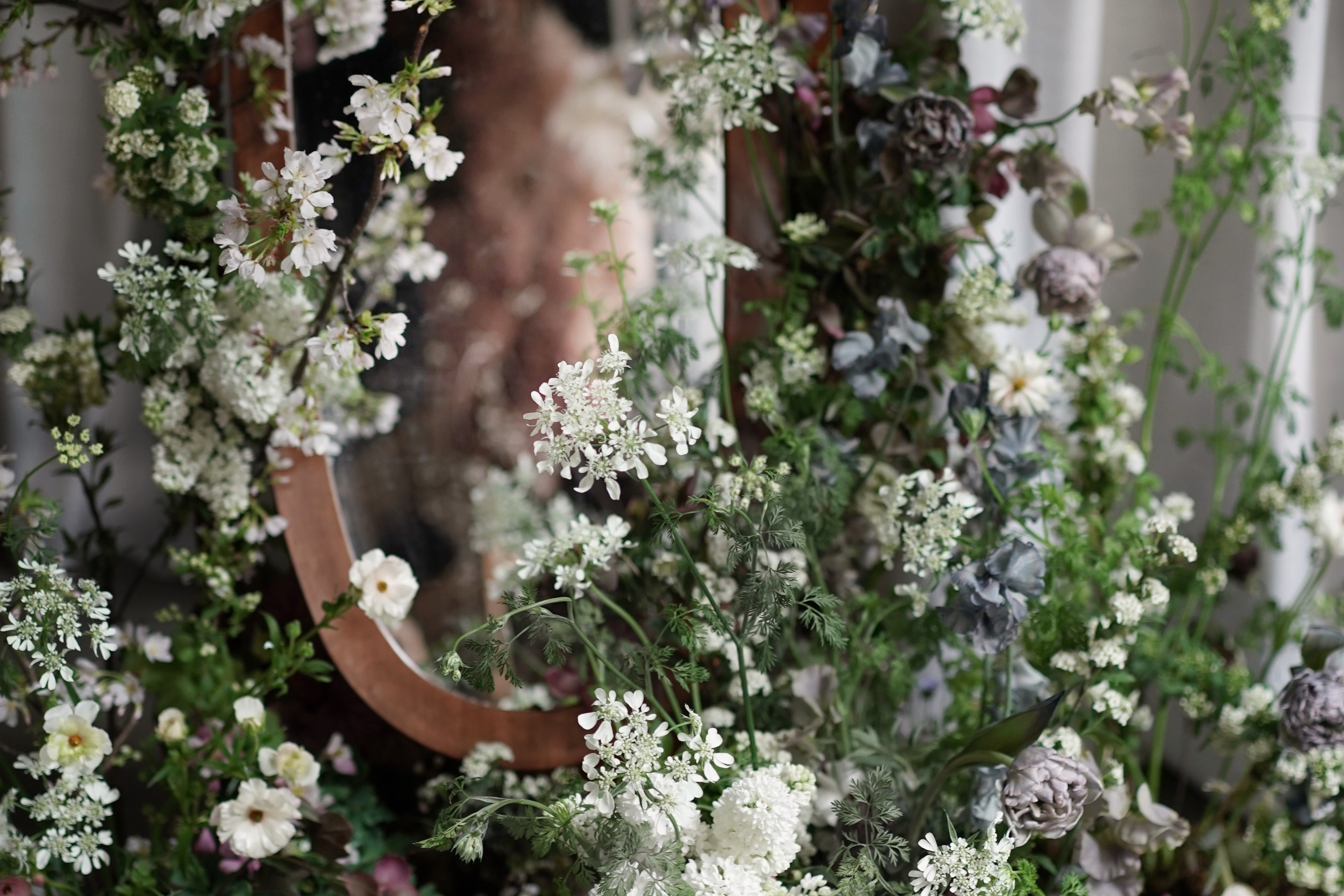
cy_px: 384
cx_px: 669
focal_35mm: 83
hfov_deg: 24.5
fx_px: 3099
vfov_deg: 16.4
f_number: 2.2
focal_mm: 55
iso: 640
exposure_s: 1/100
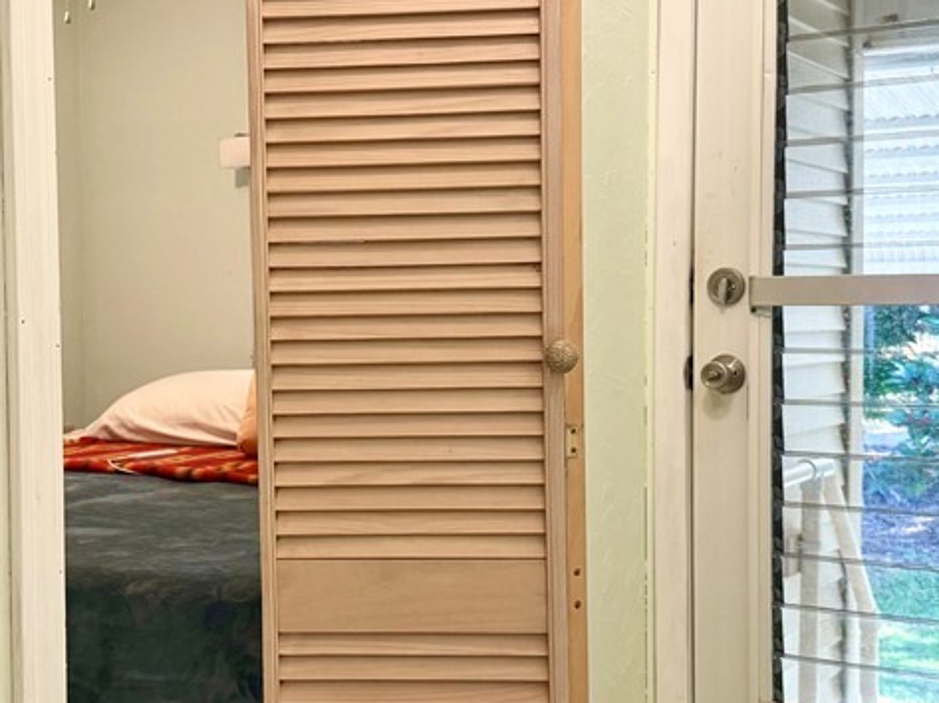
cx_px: 330
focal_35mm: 52
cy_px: 342
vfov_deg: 28.0
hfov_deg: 36.5
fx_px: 1409
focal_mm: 6.76
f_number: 1.78
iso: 200
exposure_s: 1/120
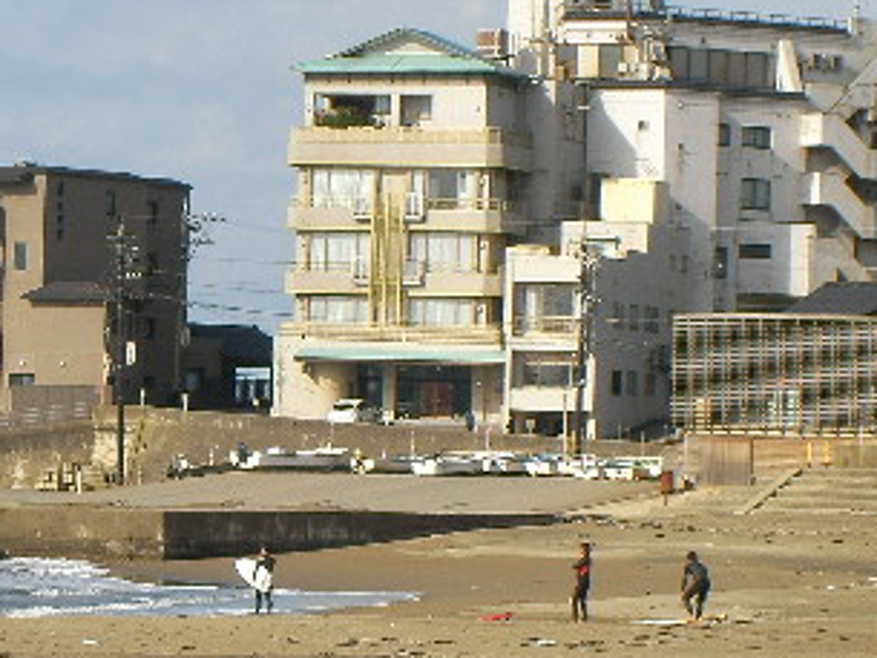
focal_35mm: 233
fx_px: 5905
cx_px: 311
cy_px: 305
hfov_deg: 8.5
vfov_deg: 6.4
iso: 50
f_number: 5.1
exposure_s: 1/455
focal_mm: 18.4
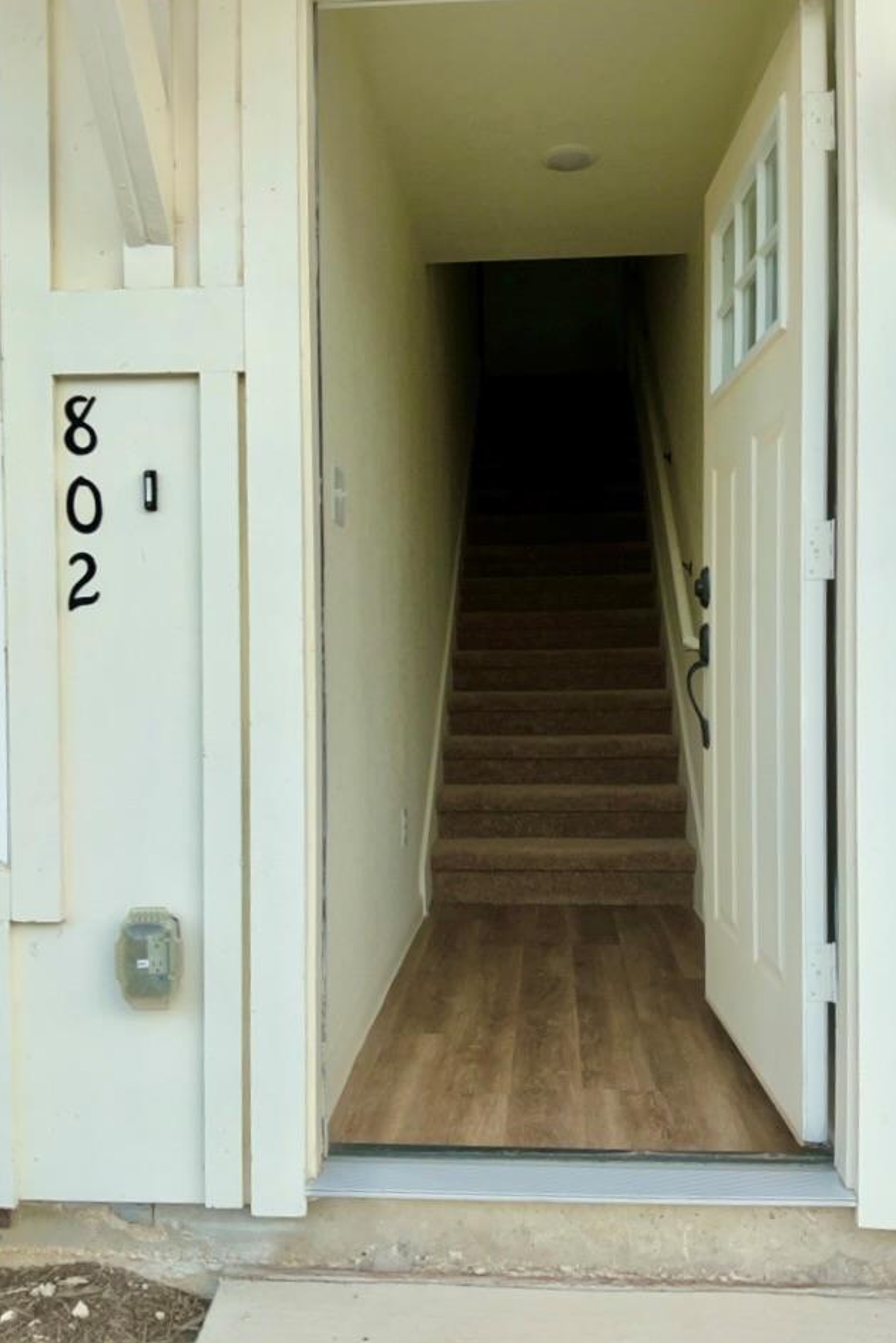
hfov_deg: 45.0
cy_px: 682
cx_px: 463
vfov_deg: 63.6
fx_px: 1082
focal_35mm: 29
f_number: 1.8
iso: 25
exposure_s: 1/509
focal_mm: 3
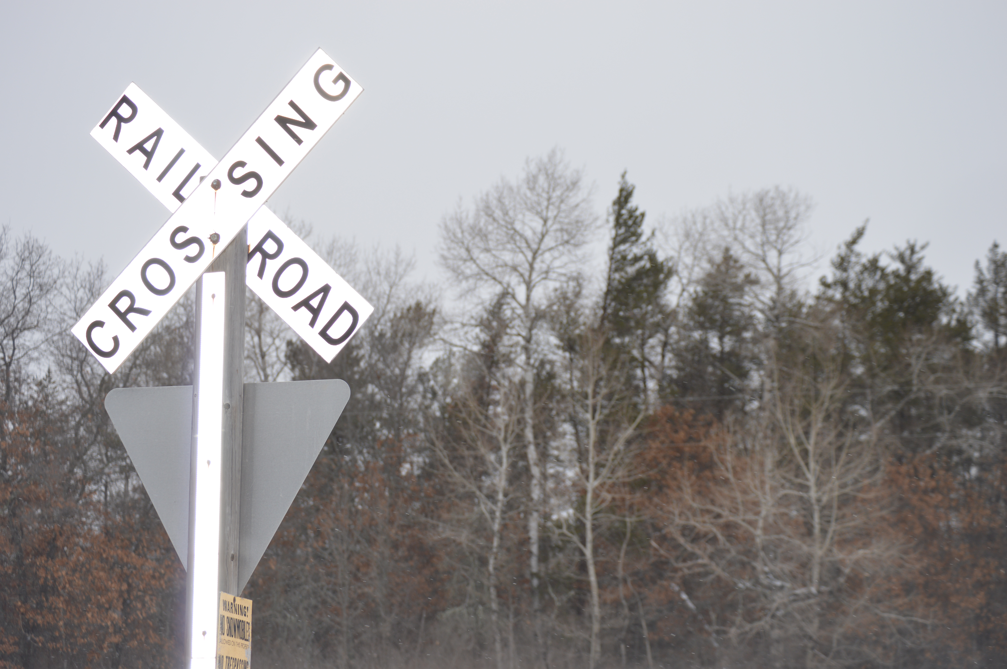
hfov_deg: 24.6
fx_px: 2306
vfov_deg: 16.5
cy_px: 334
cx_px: 504
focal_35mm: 82
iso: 100
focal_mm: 55
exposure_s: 1/200
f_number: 4.5
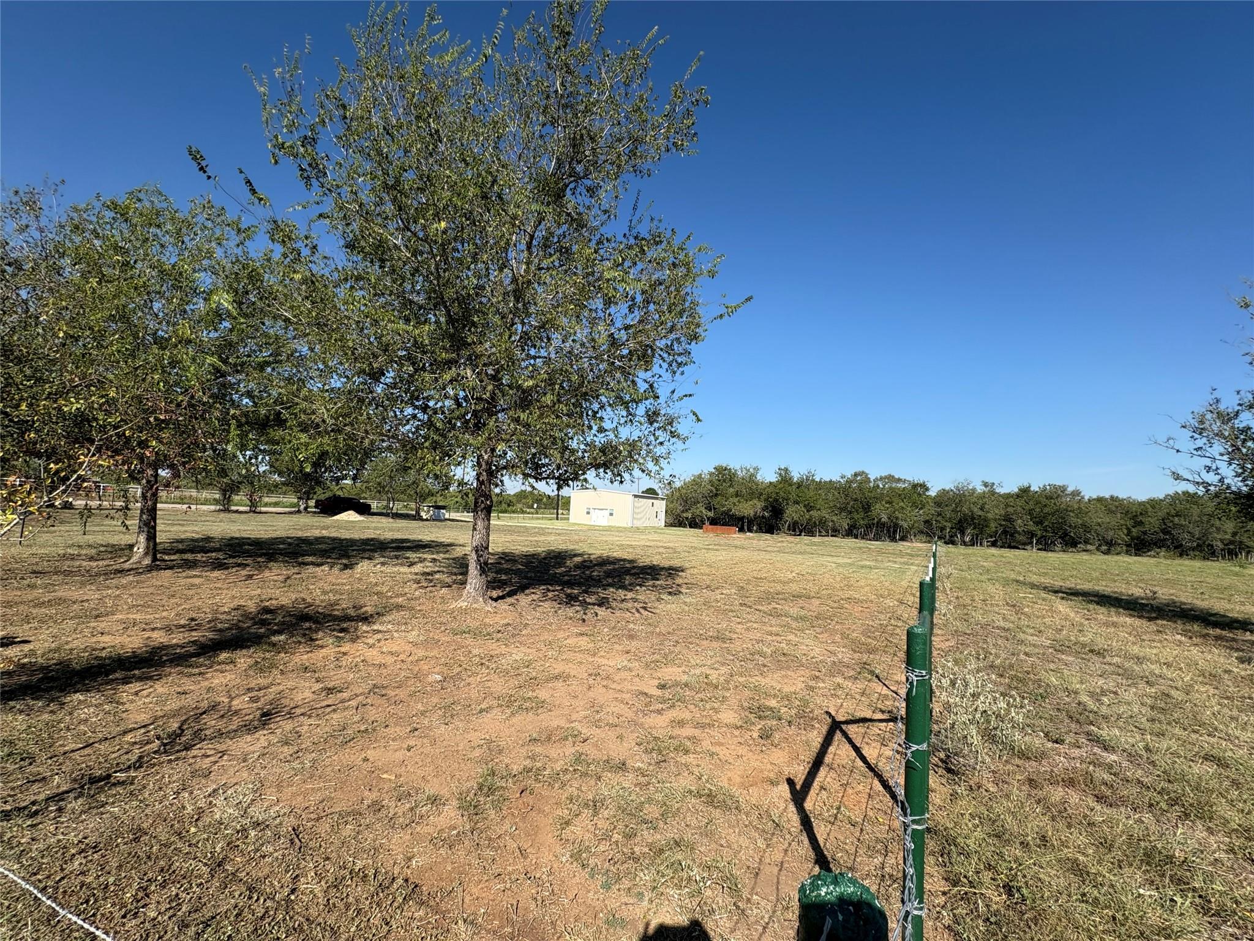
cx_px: 627
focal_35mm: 14
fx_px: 507
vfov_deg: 85.7
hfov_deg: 102.1
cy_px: 470
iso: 50
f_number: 2.2
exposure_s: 1/2083
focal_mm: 2.22
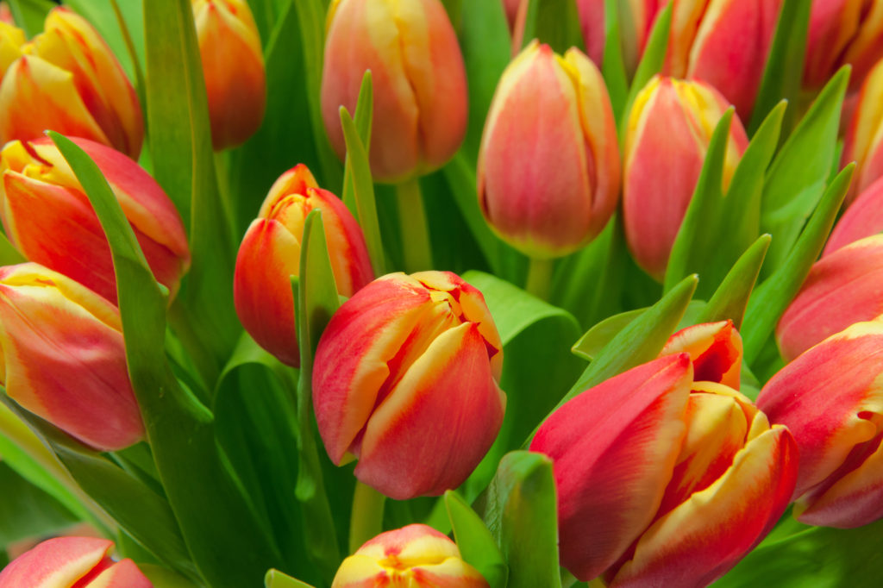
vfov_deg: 16.5
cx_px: 442
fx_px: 2023
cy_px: 294
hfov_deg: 24.6
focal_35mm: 82
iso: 200
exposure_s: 1/200
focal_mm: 55
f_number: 11
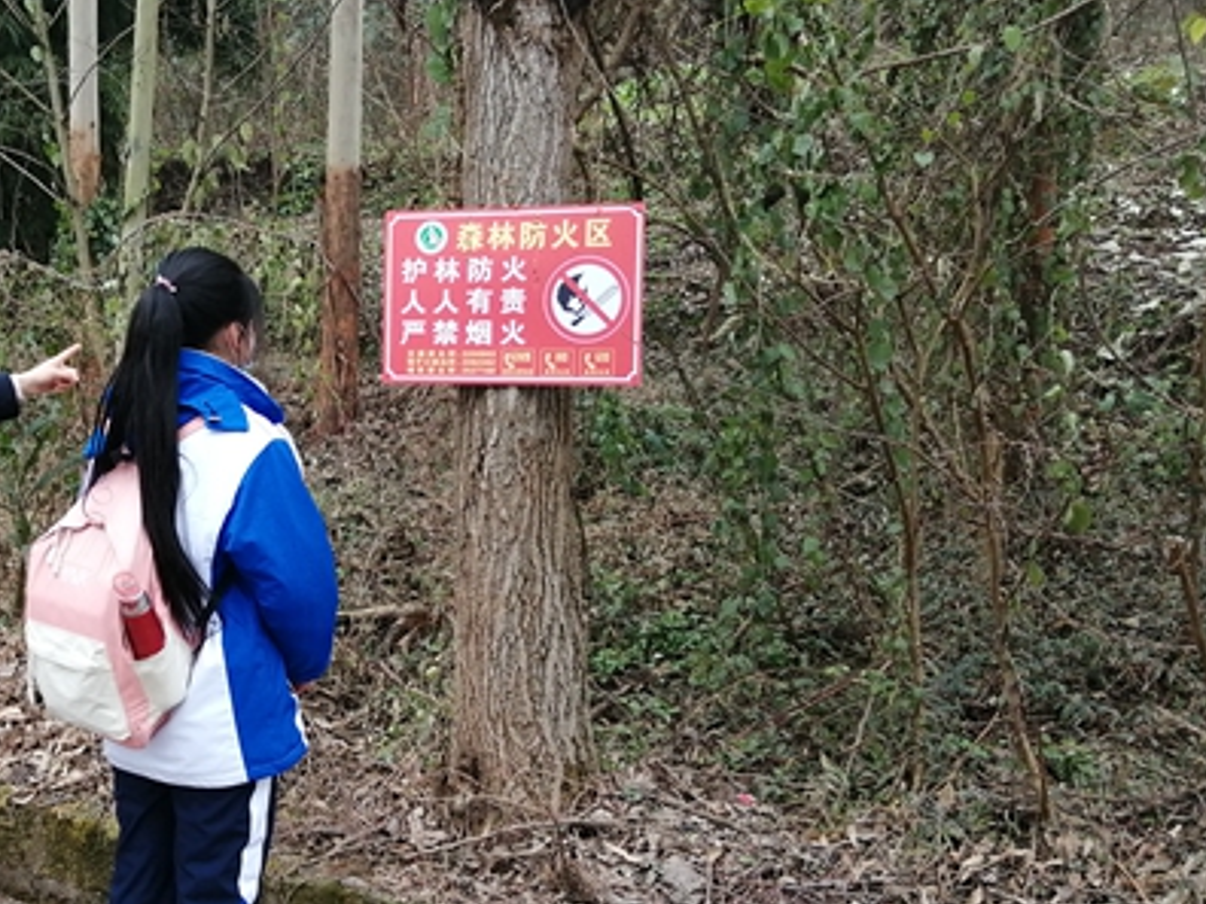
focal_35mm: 42
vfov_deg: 34.3
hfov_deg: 43.3
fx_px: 1463
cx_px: 295
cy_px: 460
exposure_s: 1/50
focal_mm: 3.46
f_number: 1.8
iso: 80
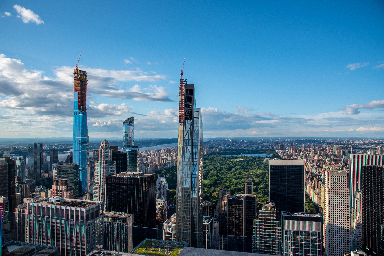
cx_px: 192
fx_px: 256
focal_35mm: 24
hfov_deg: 73.7
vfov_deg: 53.2
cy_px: 128
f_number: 9
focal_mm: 24
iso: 200
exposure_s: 1/320
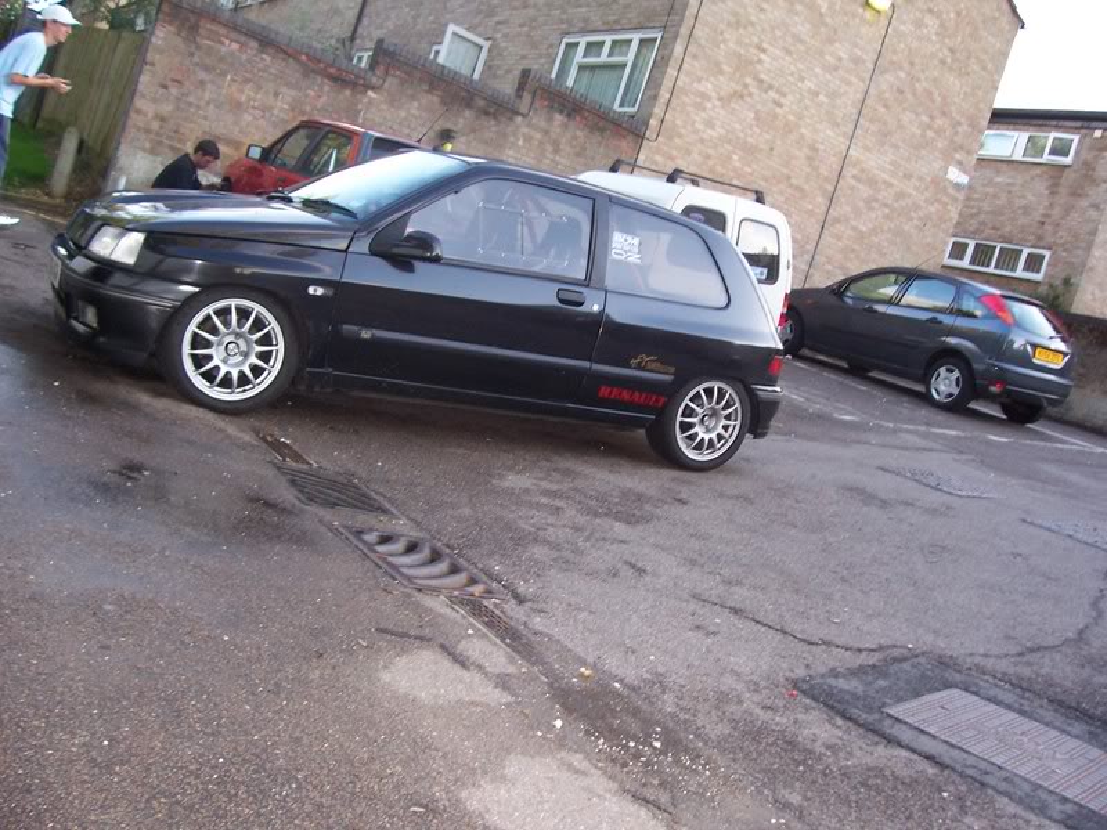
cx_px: 554
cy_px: 415
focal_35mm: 34
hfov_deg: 54.0
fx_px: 1087
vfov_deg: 41.8
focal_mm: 5.6
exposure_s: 1/60
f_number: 2.7
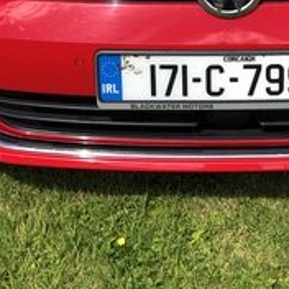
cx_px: 205
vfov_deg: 18.1
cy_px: -79
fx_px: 850
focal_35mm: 90
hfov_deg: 19.2
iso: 20
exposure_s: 1/941
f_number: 1.8
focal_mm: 4
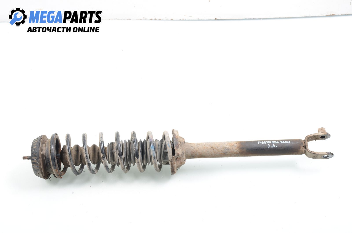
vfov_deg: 18.1
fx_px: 732
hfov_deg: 27.1
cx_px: 176
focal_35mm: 75
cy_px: 116
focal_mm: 50
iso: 100
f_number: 8
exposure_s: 1/160
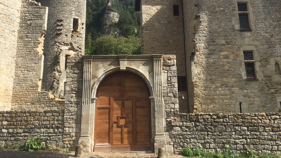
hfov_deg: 44.6
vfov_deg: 25.1
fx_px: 343
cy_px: 12
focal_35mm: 46
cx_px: 140
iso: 25
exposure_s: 1/1221
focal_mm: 4.15
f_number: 2.2
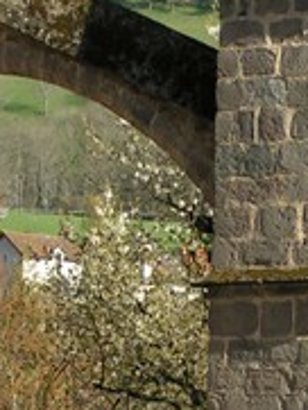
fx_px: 4325
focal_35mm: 365
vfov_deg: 5.4
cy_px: 341
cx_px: 190
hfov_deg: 4.1
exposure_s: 1/200
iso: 50
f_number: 5.6
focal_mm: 16.6
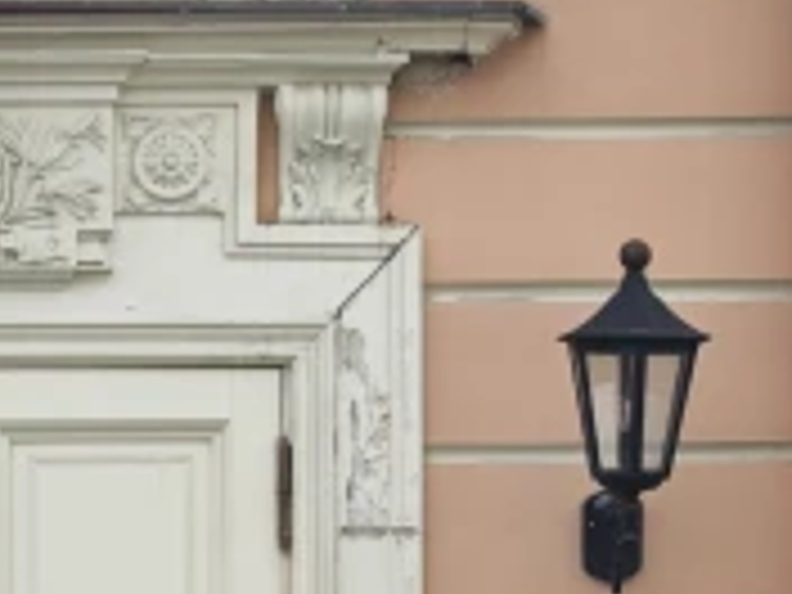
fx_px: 5468
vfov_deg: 6.2
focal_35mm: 239
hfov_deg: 8.2
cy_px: 662
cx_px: -54
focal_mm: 8.72
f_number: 2
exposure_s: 1/490
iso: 50
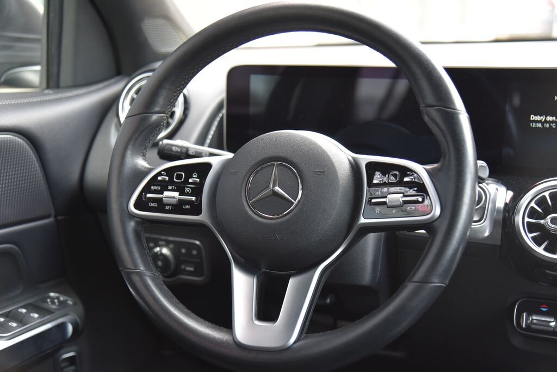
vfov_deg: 24.7
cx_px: 278
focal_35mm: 55
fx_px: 851
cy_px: 186
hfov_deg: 36.2
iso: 500
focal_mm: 55
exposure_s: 1/60
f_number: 4
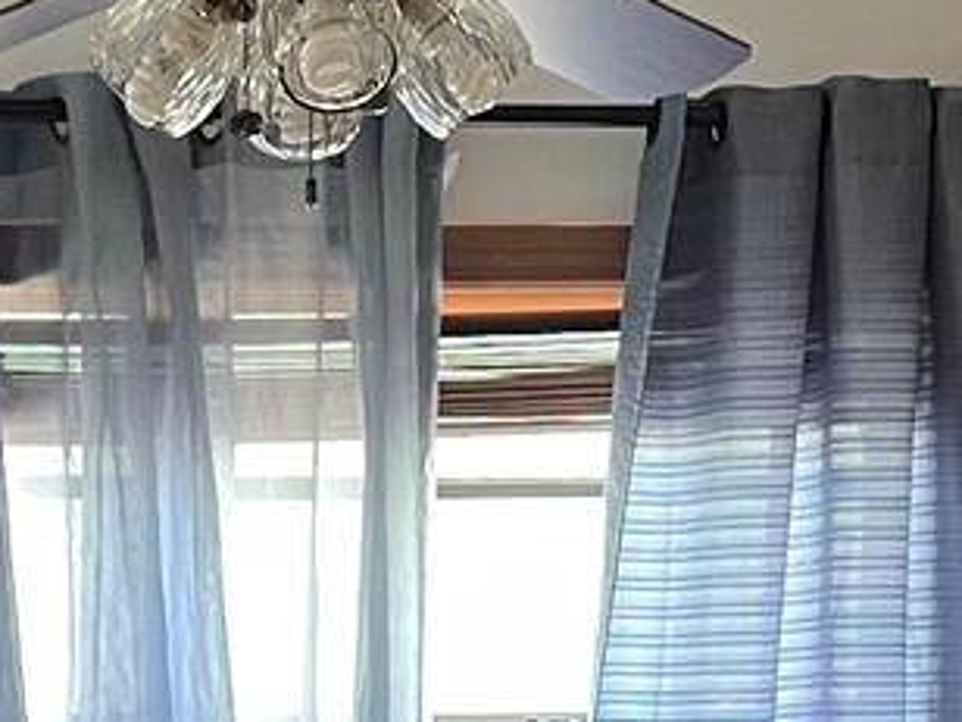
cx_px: 337
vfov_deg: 10.5
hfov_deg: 14.6
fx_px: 3752
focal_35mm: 135
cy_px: 1216
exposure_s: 1/60
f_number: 1.5
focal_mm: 5.7
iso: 250
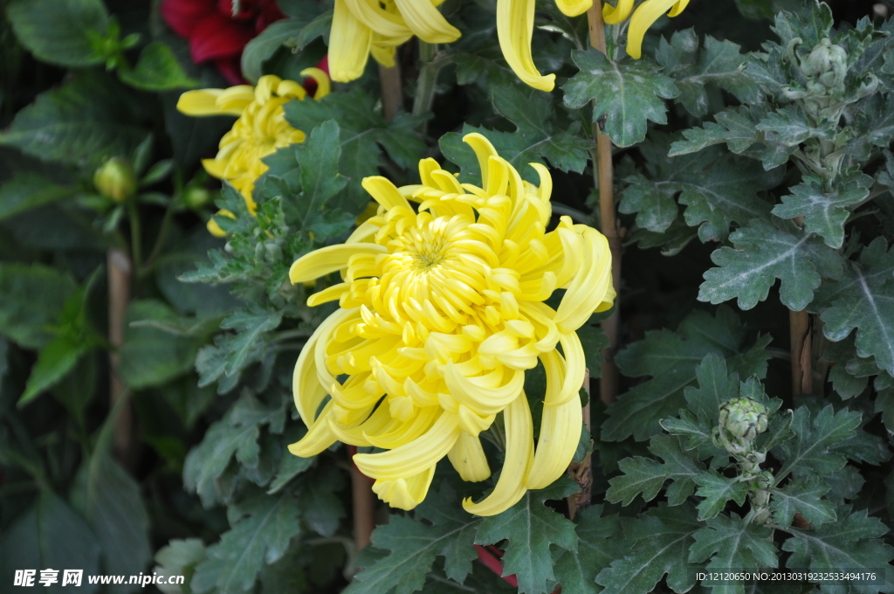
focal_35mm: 158
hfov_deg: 13.1
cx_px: 447
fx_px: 3906
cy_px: 297
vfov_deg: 8.7
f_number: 5.6
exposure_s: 1/125
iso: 280
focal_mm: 105
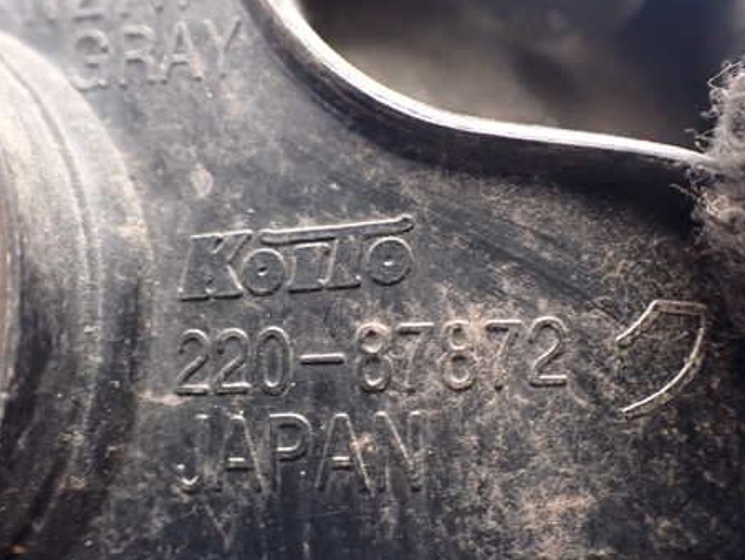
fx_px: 861
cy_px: 303
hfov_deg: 46.8
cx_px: 369
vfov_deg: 36.0
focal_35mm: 40
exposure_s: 1/30
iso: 800
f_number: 2.3
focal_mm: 5.4
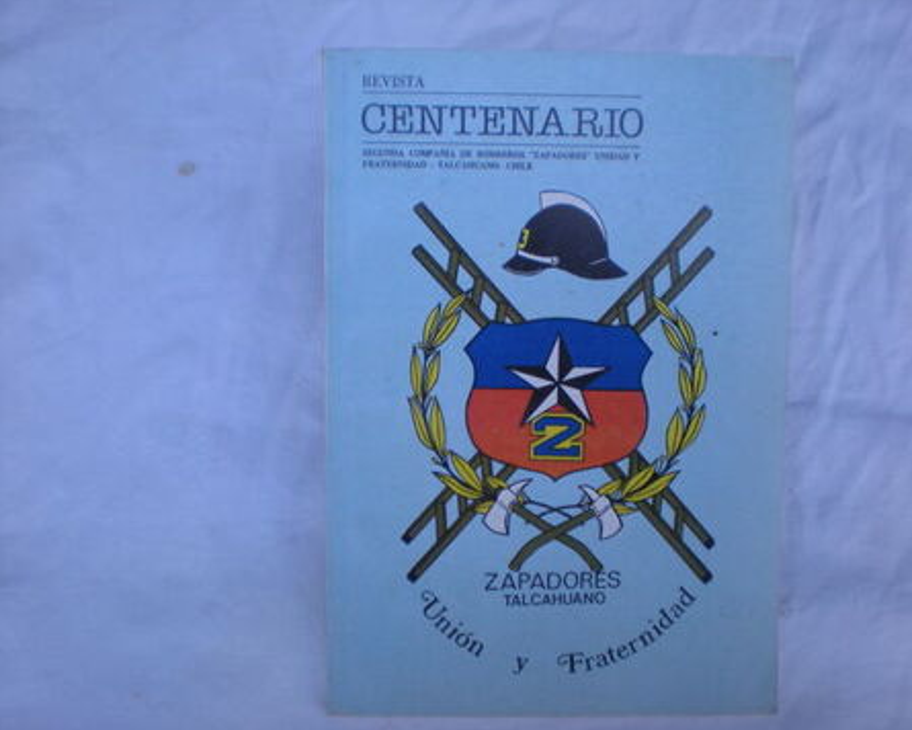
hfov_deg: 45.8
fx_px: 1080
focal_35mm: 40
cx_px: 490
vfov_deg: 37.3
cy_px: 365
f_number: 3.1
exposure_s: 1/59.8
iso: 110
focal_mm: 6.3
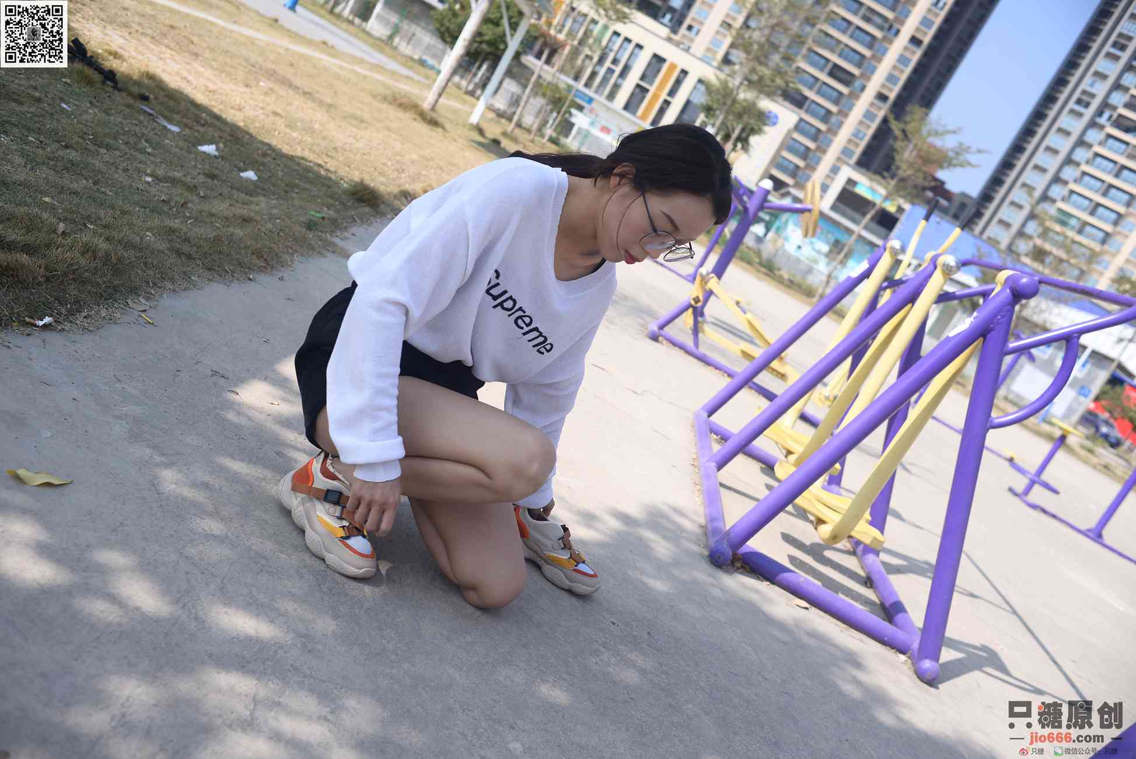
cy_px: 380
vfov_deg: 37.9
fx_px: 1105
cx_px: 568
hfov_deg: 54.4
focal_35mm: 35
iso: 160
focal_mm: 35
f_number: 5.6
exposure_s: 1/800
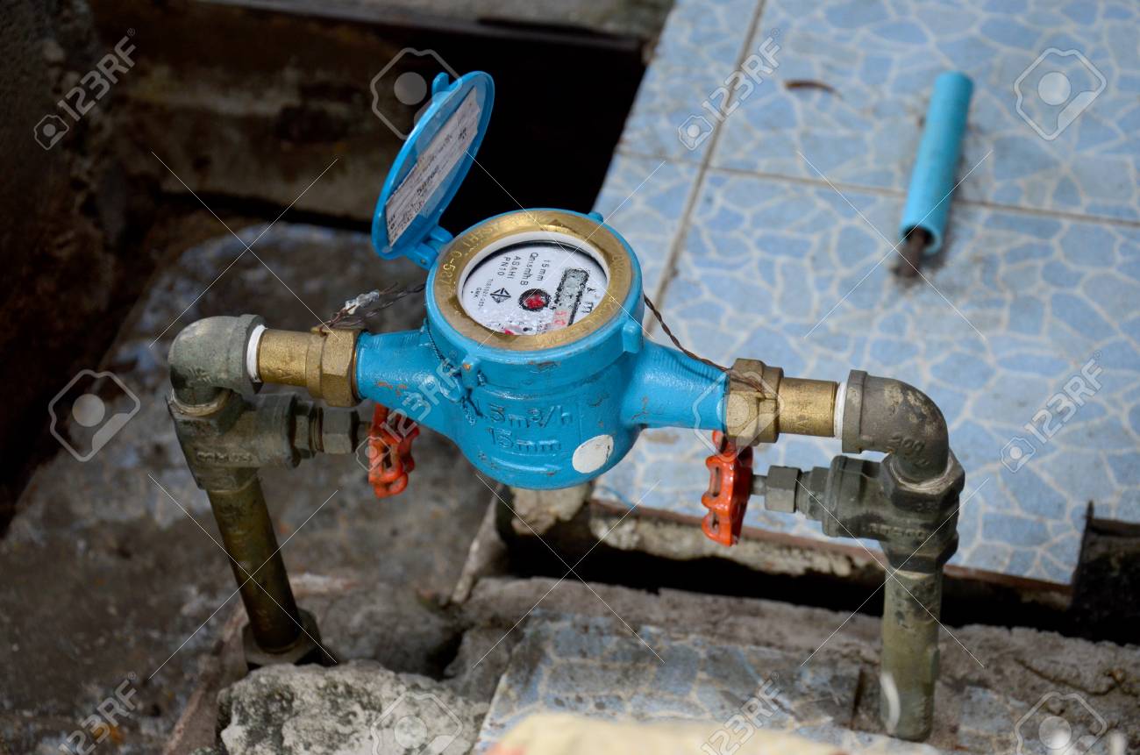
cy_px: 378
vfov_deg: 18.1
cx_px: 570
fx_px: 2370
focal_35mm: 75
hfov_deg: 27.0
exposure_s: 1/50
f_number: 5
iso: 400
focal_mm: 50
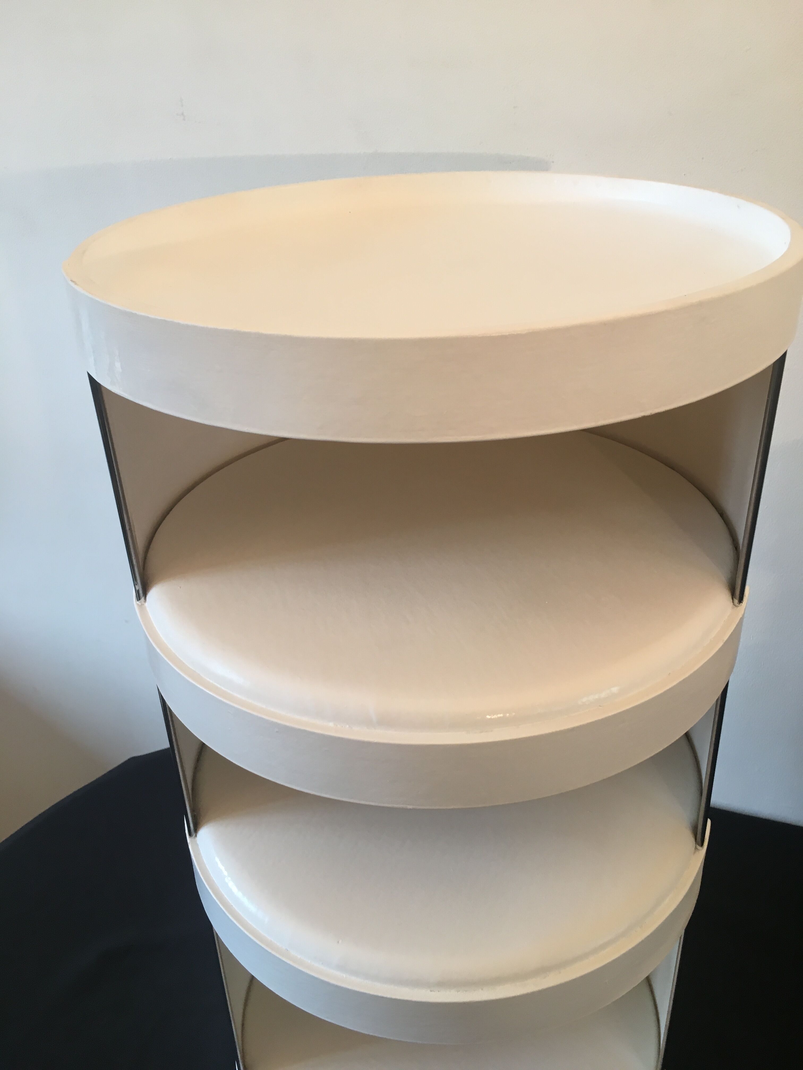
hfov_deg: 48.2
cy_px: 535
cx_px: 402
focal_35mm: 29
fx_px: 897
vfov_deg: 61.7
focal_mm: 4.15
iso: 80
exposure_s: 1/33
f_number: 2.2
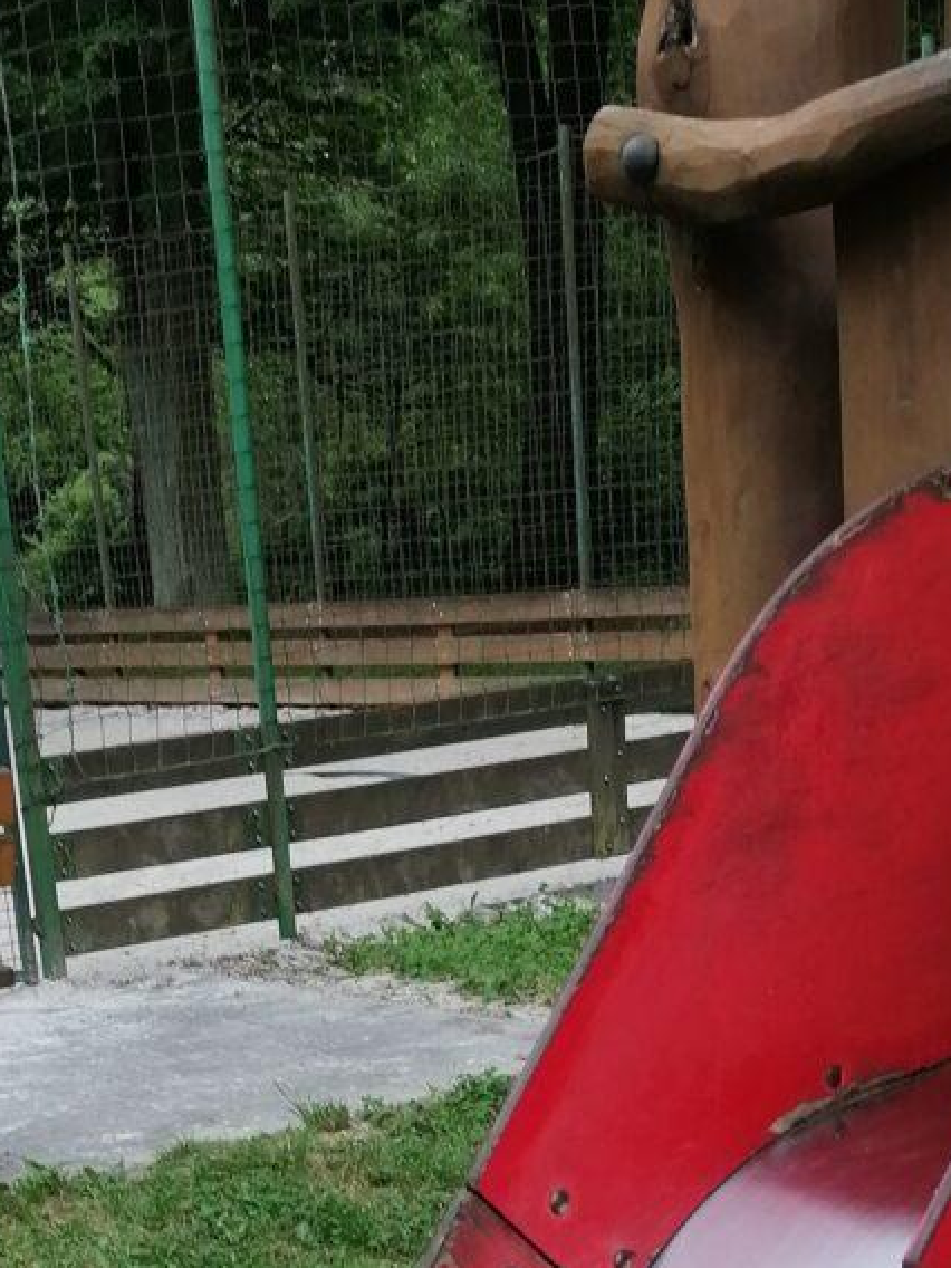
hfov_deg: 19.3
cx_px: 279
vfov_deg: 22.2
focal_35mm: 76
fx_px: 2784
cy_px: 1773
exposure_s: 1/474
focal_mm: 4.75
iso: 50
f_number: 1.8
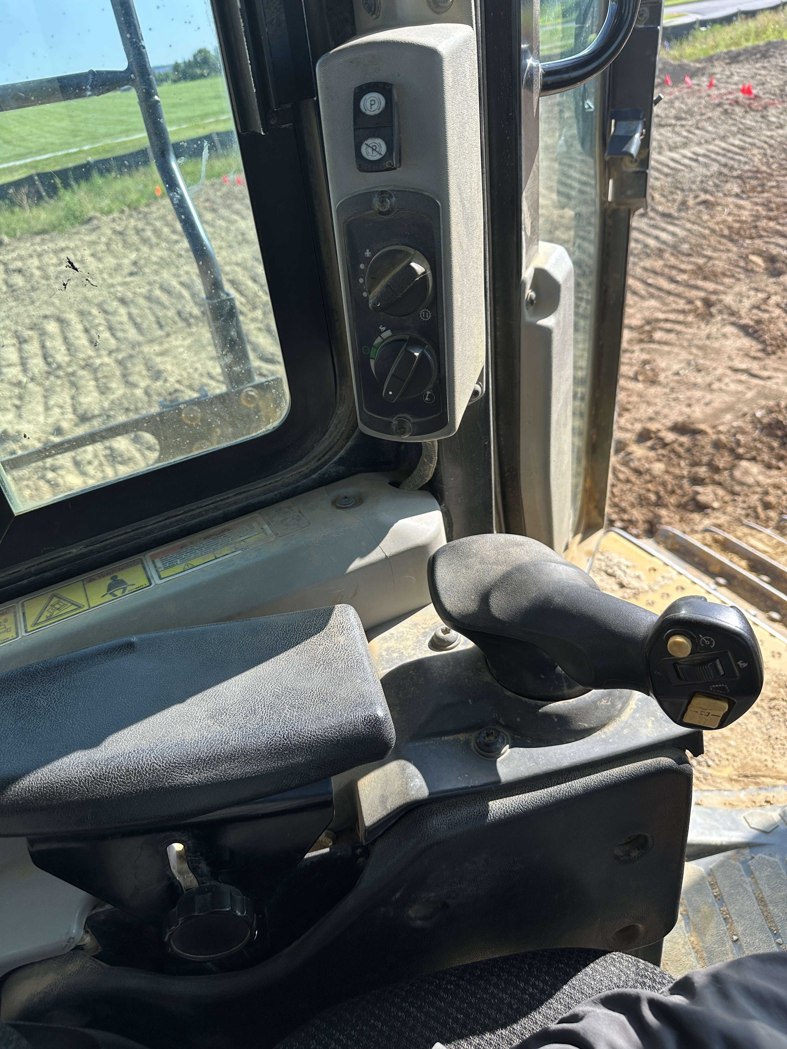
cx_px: 394
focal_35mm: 24
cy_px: 524
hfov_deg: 56.8
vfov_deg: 71.6
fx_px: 728
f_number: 1.78
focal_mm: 6.86
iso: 80
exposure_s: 1/1072
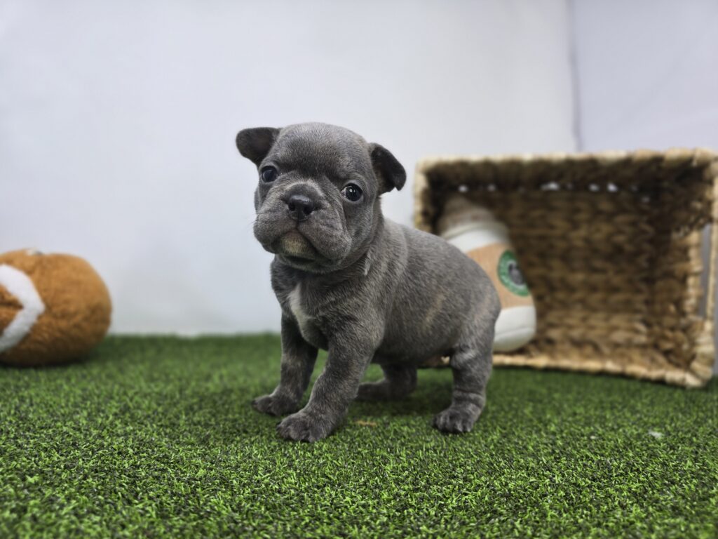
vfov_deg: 58.9
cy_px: 270
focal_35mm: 23
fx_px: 477
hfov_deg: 73.9
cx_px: 359
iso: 50
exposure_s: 1/120
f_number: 1.7
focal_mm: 6.3
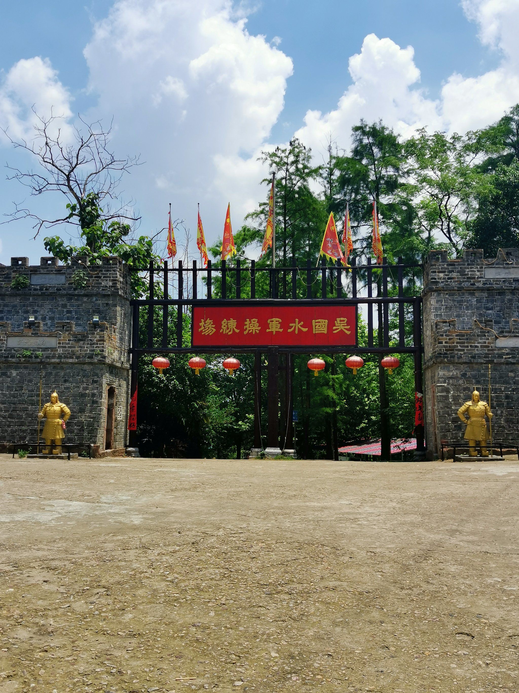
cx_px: 260
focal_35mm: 33
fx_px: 660
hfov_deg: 42.9
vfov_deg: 55.4
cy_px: 346
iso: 50
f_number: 1.4
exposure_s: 1/5000
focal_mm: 4.66
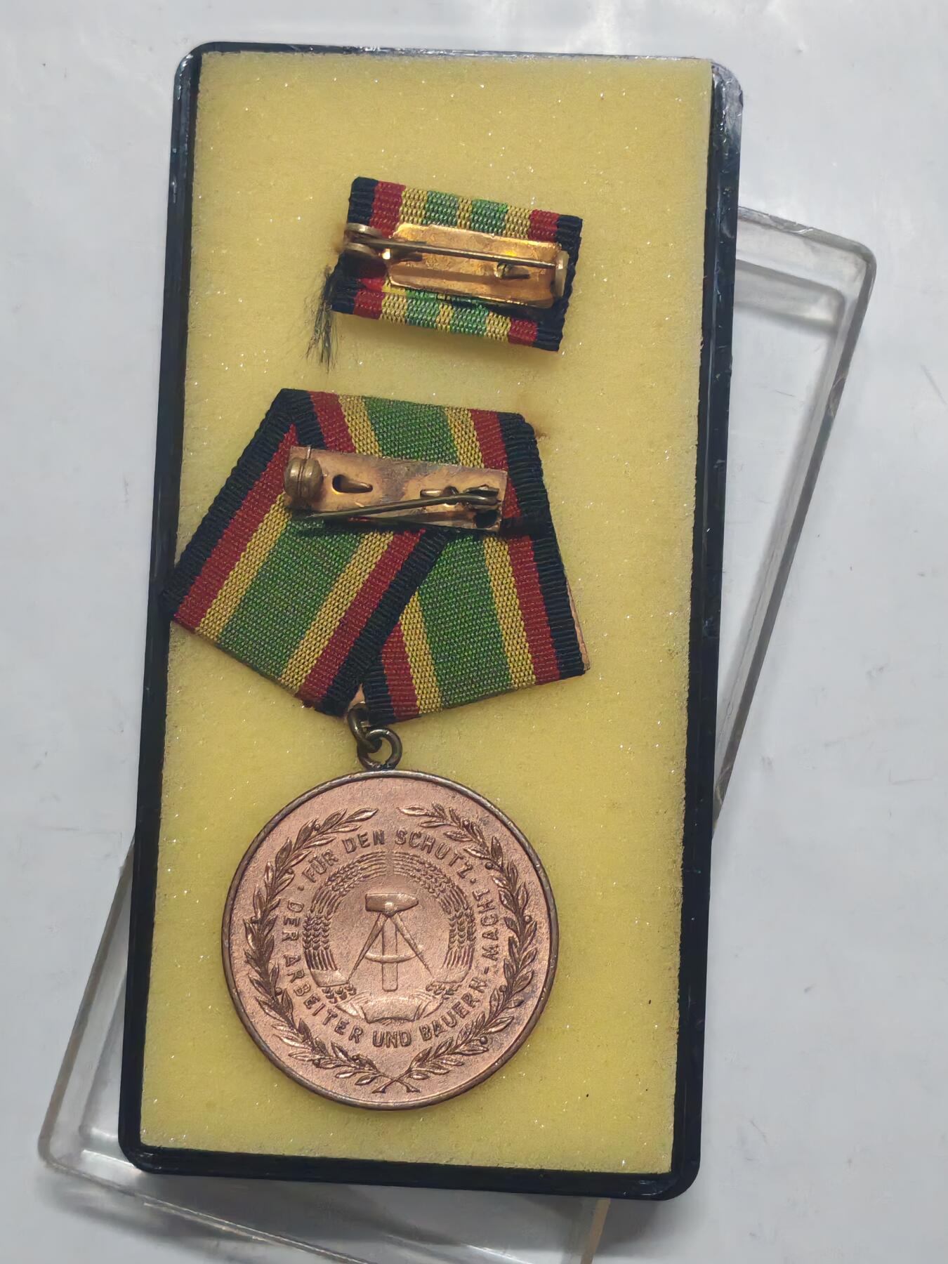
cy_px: 632
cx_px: 474
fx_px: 2483
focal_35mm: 68
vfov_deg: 28.6
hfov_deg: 21.6
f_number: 1.95
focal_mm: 5.52
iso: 1000
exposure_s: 1/33
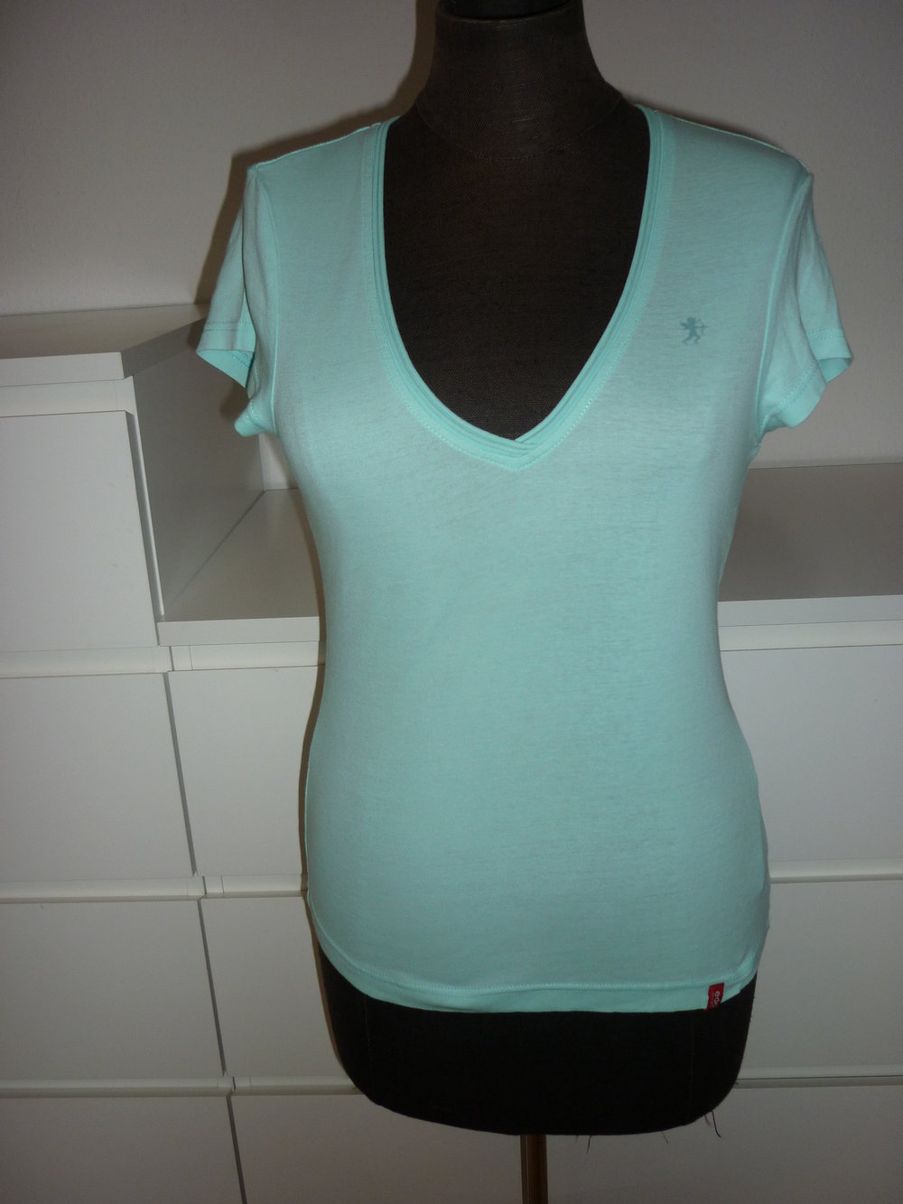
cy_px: 602
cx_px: 452
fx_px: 1148
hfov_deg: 43.0
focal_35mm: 33
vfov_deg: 55.3
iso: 100
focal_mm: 5.5
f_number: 2.8
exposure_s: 1/30
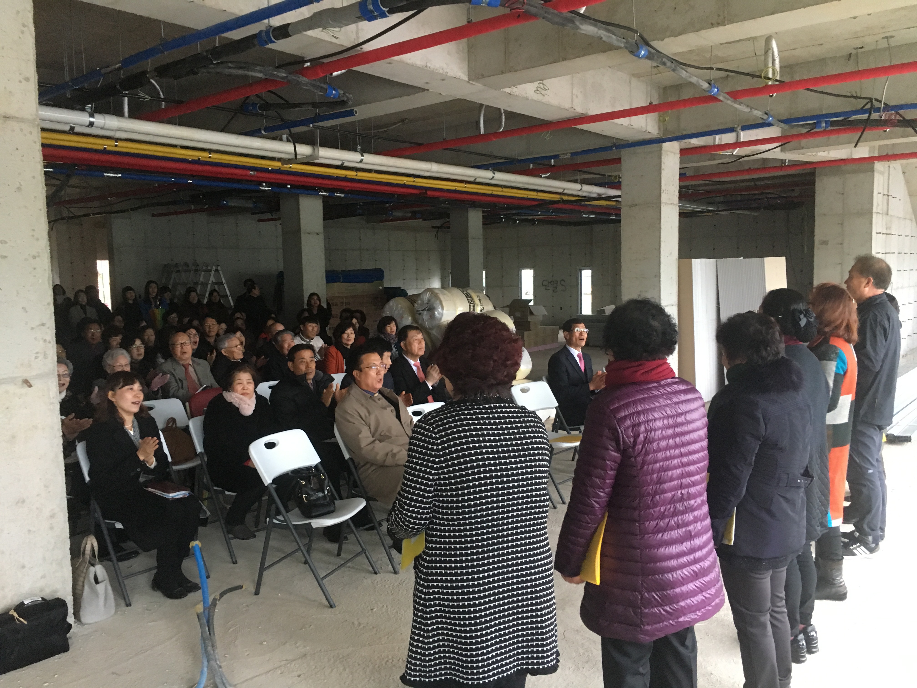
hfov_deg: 61.7
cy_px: 344
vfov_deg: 48.2
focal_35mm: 29
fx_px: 768
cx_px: 458
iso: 200
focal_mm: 4.15
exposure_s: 1/30
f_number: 2.2
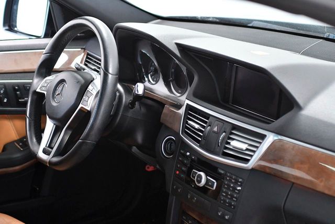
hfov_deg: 26.0
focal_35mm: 78
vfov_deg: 17.5
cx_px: 168
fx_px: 726
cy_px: 112
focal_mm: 52
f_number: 3.5
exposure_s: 1/250
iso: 2500
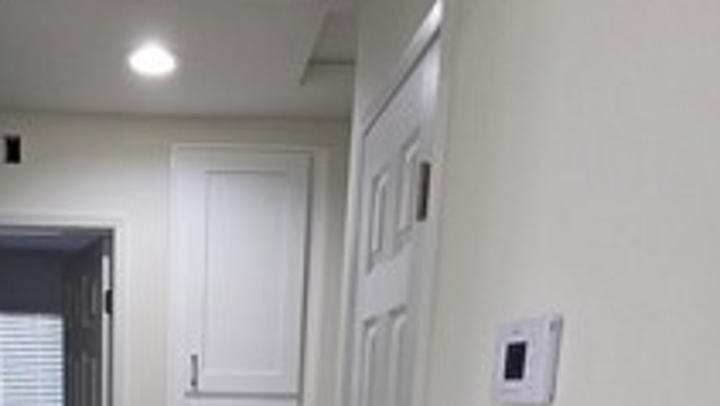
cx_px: 177
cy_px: 577
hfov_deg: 45.6
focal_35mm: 43
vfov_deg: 23.3
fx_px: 821
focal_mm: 1.7
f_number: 2.2
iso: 100
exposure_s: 1/60
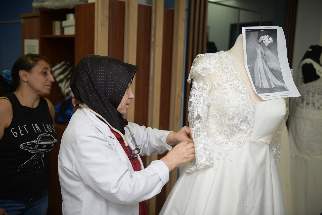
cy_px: 108
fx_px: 394
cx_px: 161
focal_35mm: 44
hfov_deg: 44.5
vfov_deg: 30.5
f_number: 2.8
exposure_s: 1/250
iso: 800
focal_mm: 44
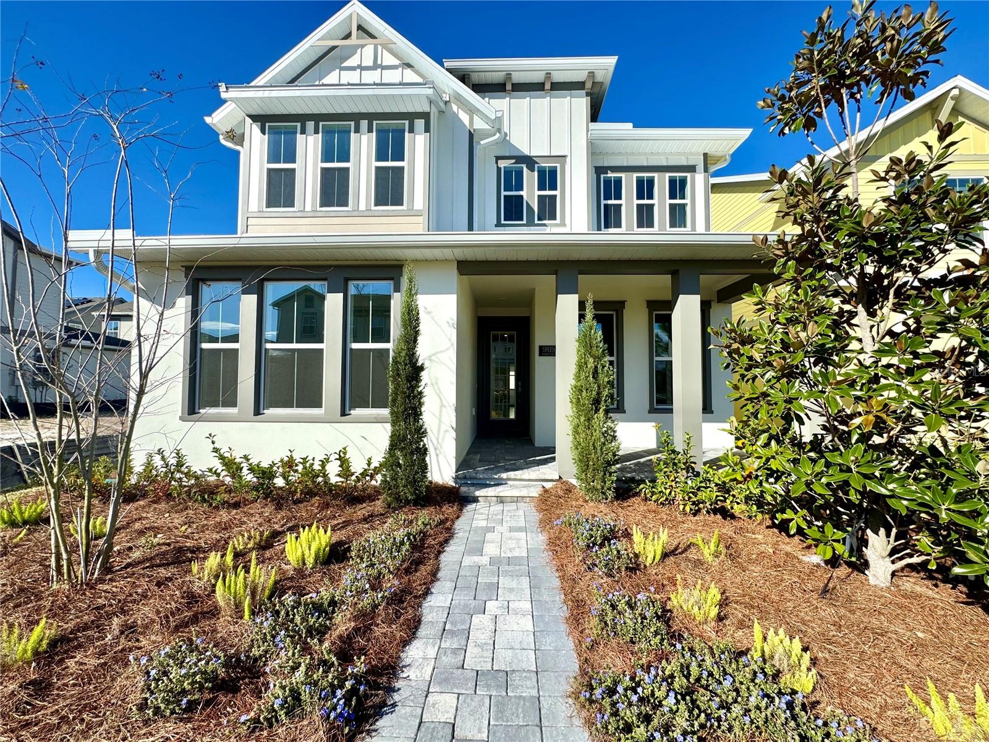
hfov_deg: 102.1
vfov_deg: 85.7
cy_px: 371
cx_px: 494
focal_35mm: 14
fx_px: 400
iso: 50
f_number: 2.2
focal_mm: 2.22
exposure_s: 1/2273
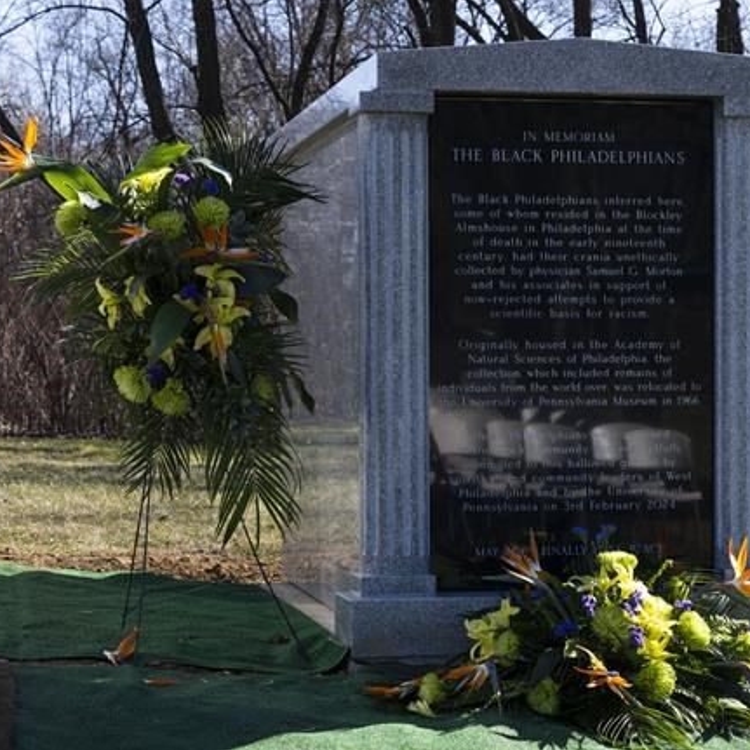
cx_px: 463
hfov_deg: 17.4
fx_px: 2451
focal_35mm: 100
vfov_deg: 17.4
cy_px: 375
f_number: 10
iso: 400
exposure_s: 1/320
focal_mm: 78
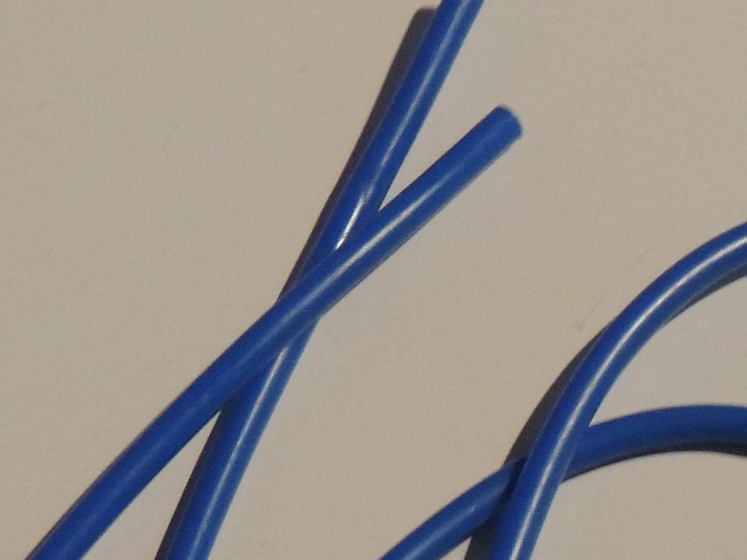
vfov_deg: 3.0
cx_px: 1017
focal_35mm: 488
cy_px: 496
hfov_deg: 4.0
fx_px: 10532
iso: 720
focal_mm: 25.8
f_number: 4.4
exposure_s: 1/30
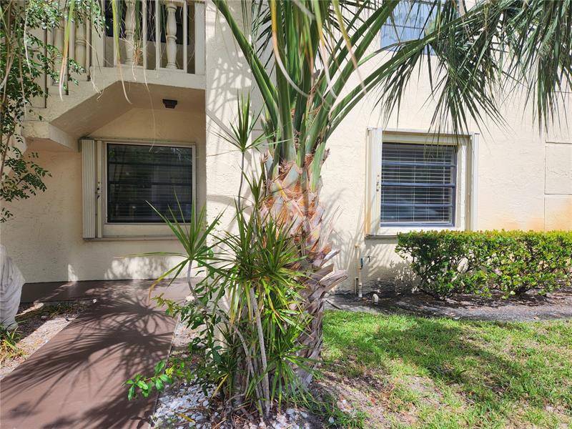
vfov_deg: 58.9
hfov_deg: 73.9
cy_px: 214
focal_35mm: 23
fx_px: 380
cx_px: 286
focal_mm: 5.4
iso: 20
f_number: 1.8
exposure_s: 1/1563
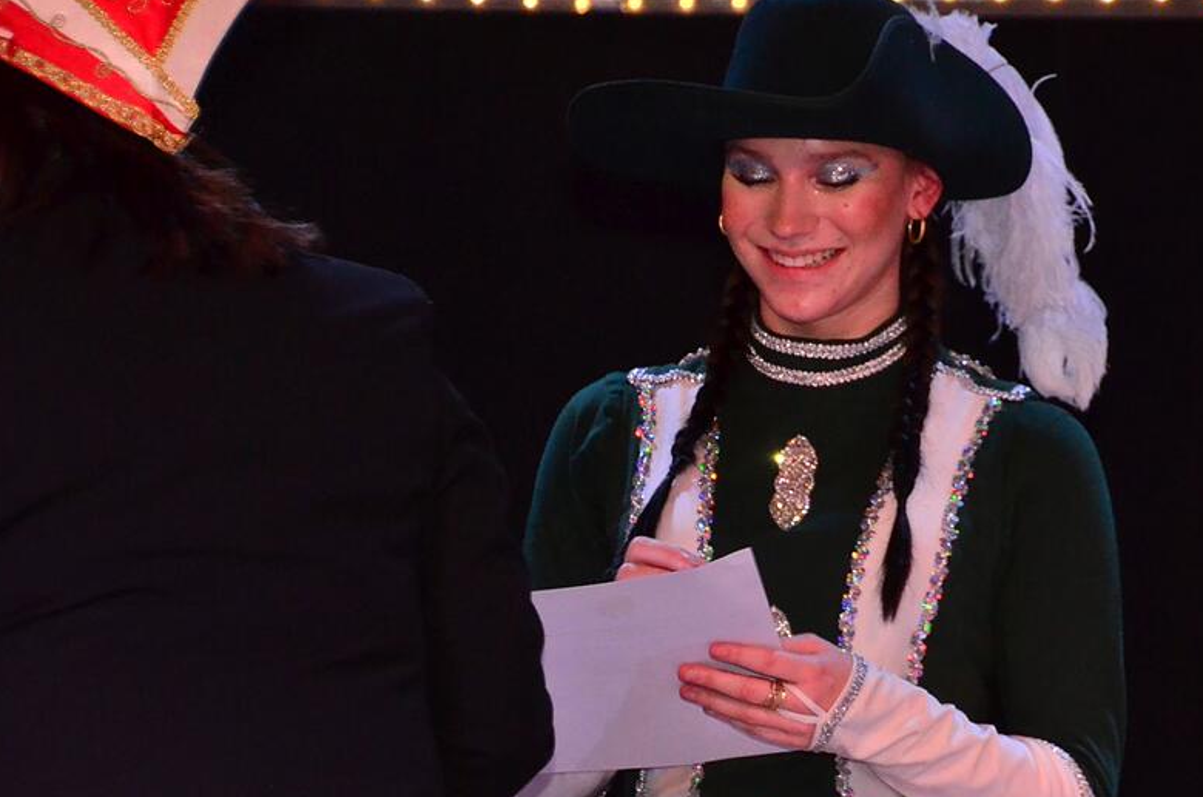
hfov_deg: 5.8
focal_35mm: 353
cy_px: 399
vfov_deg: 3.9
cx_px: 625
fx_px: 11774
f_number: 6.3
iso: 3200
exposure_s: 1/125
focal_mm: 170
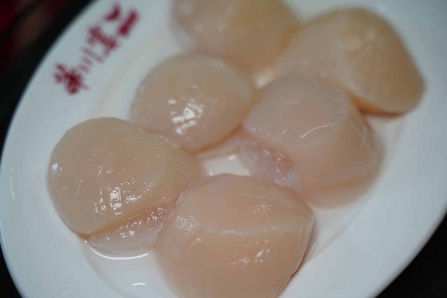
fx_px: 931
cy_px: 149
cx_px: 224
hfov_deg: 27.0
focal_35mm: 75
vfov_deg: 18.2
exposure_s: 1/80
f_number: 4
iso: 100
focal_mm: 75
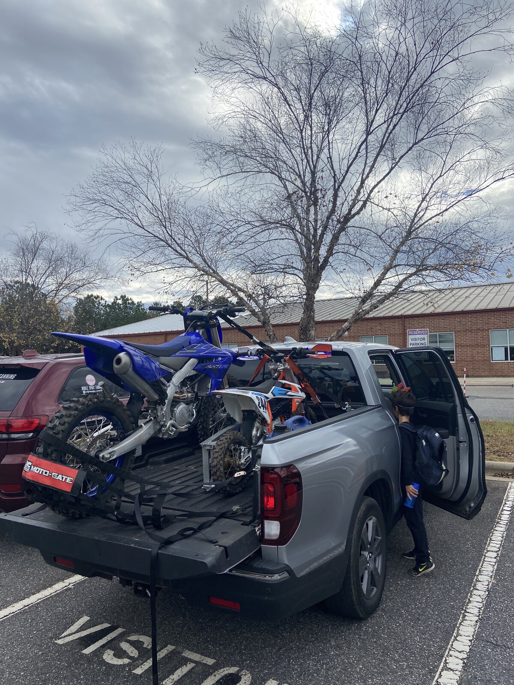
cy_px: 342
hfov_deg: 53.1
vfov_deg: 67.3
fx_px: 515
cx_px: 257
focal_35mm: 26
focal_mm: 4.25
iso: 32
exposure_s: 1/3401
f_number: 1.8
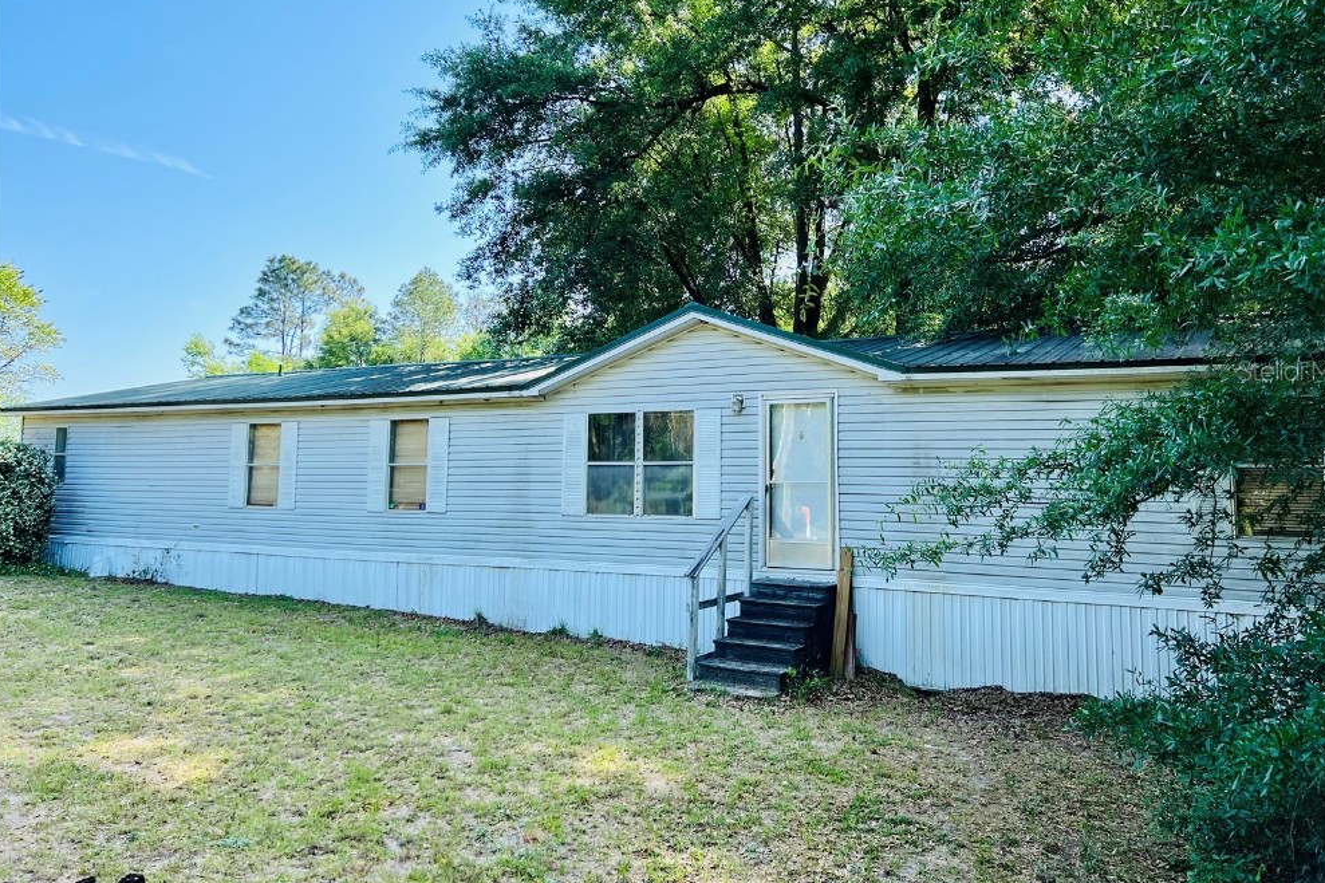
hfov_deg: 65.5
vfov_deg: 46.2
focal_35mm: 28
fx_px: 1030
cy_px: 370
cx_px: 678
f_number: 1.5
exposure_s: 1/1431
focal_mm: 5.7
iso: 50
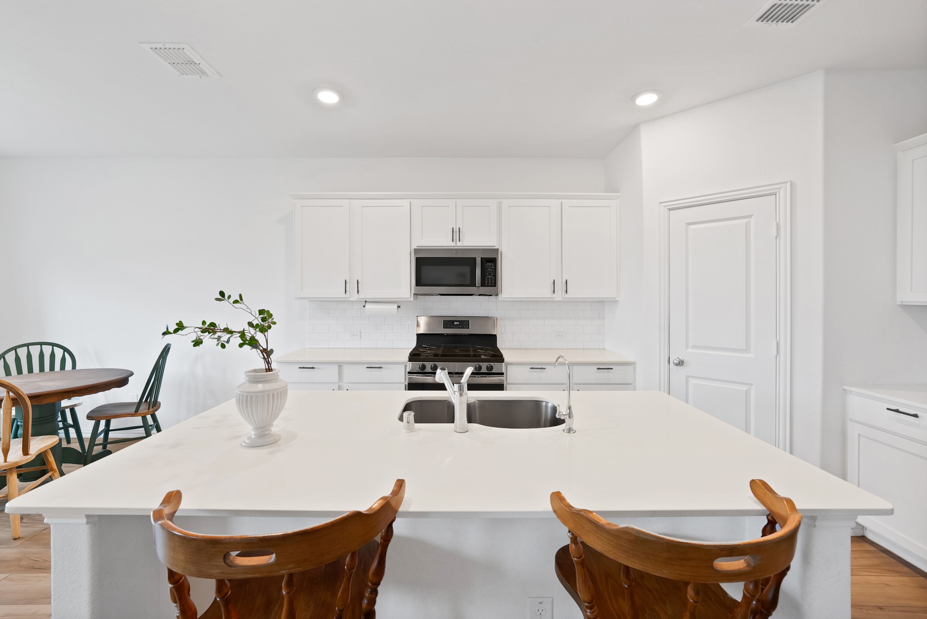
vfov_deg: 81.3
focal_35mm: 14
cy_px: 310
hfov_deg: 104.2
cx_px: 464
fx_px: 361
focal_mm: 14
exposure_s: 1/3
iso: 640
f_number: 9
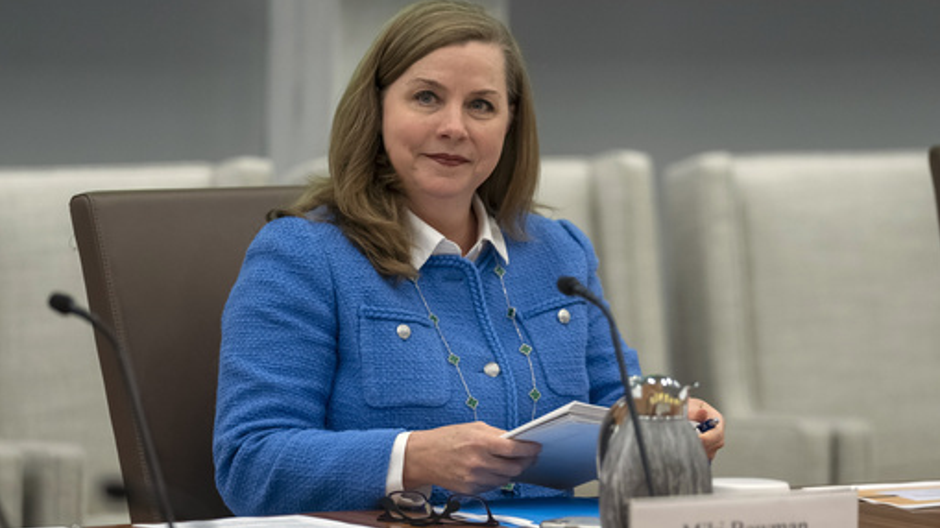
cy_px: 296
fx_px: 6803
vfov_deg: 4.4
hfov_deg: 7.9
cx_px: 471
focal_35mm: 273
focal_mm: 173
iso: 2000
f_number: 2.8
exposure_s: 1/500
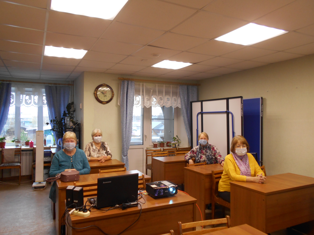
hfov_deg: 67.3
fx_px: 236
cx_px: 157
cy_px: 118
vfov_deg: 53.1
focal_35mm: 26
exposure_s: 1/30
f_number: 3.2
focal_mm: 4.6
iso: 180
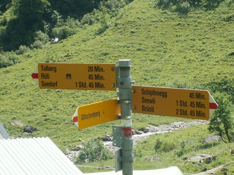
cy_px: 88
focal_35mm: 101
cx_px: 117
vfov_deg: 14.6
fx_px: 683
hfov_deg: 19.4
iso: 50
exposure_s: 1/125
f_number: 5.6
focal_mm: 16.46
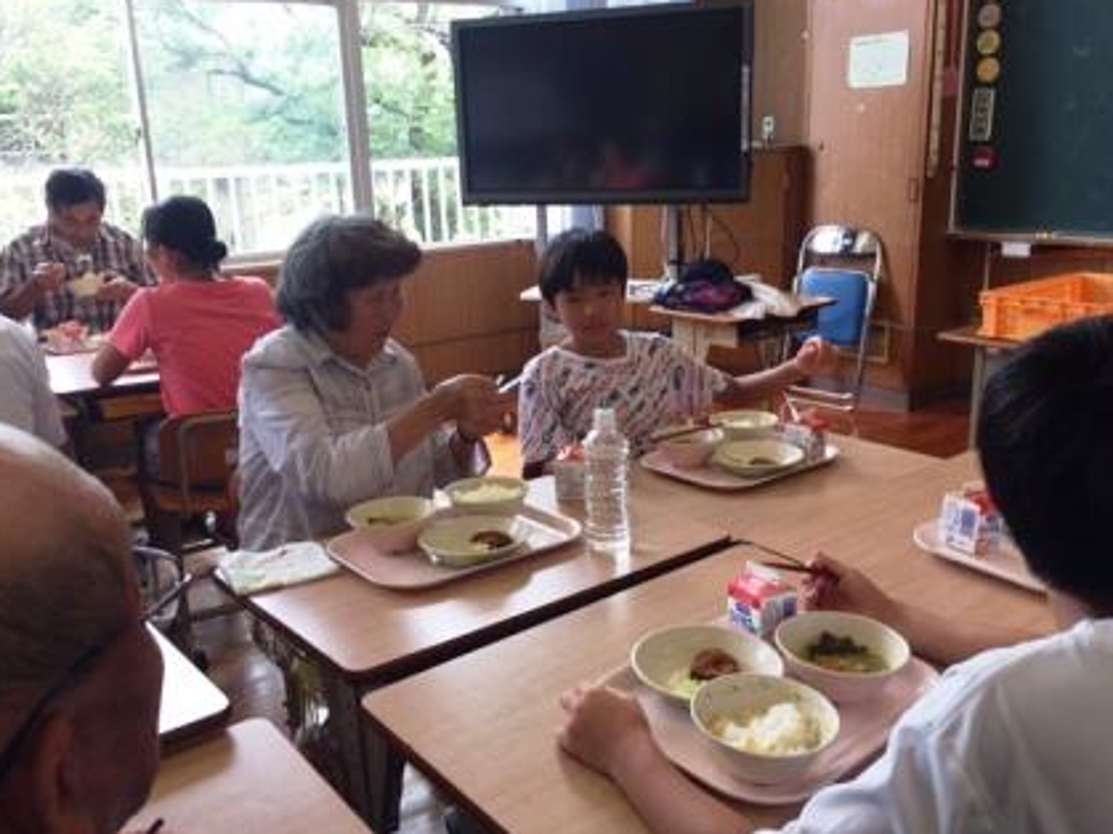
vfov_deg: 45.4
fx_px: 996
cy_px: 412
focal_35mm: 31
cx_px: 542
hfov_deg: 58.4
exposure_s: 1/120
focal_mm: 4.15
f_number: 2.2
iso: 40
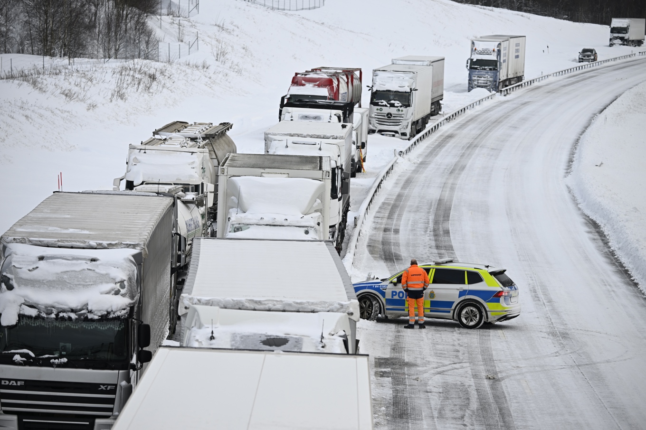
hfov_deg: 11.1
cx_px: 323
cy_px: 215
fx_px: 3319
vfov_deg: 7.4
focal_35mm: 185
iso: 280
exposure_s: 1/500
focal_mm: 185
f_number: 5
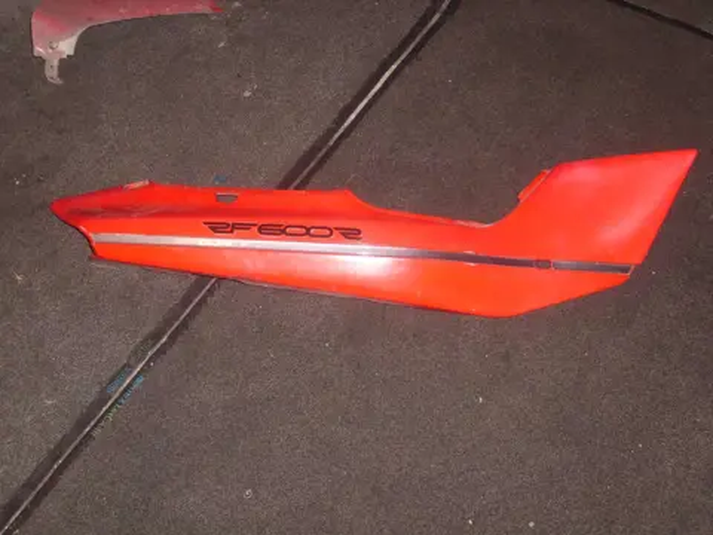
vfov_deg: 32.9
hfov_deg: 42.9
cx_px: 356
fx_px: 906
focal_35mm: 44
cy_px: 268
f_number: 3.1
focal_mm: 7.43
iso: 200
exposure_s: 1/60
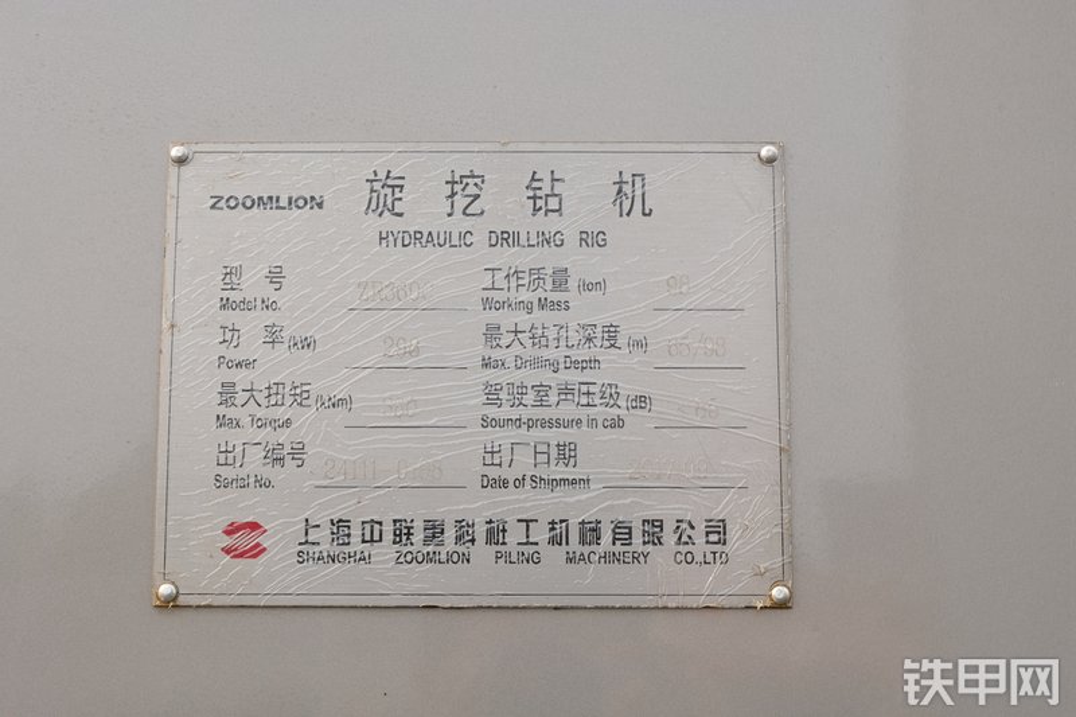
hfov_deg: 31.0
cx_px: 538
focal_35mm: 65
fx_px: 1942
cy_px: 358
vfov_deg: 20.9
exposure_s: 1/20
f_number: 22
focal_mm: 43.4
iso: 200
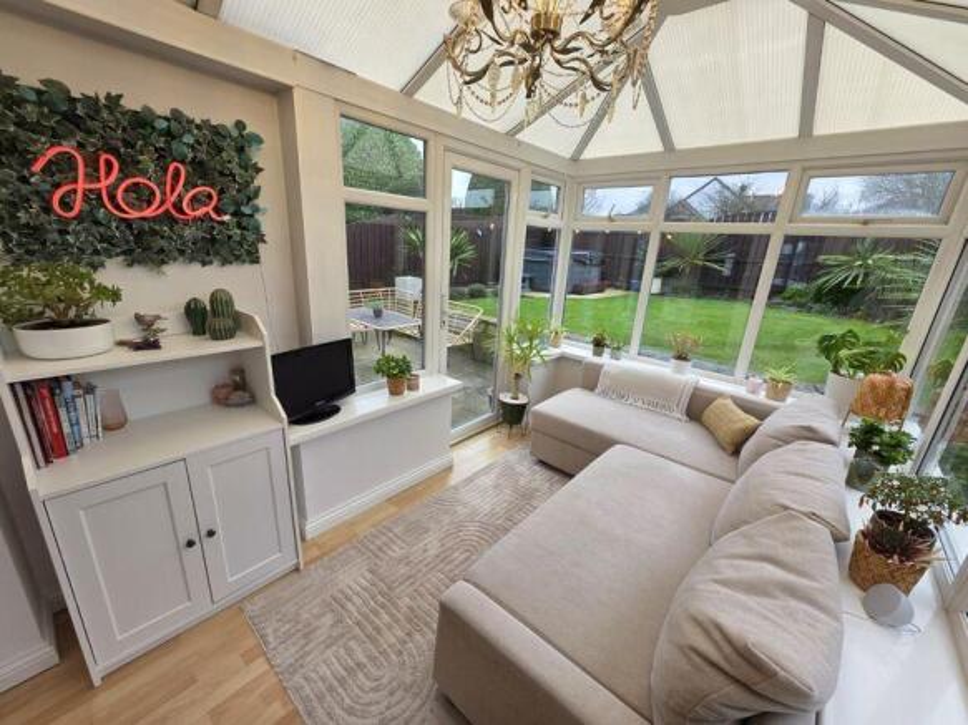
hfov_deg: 106.2
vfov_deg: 89.9
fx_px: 363
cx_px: 484
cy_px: 362
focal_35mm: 13
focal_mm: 2.2
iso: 64
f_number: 1.9
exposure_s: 1/100
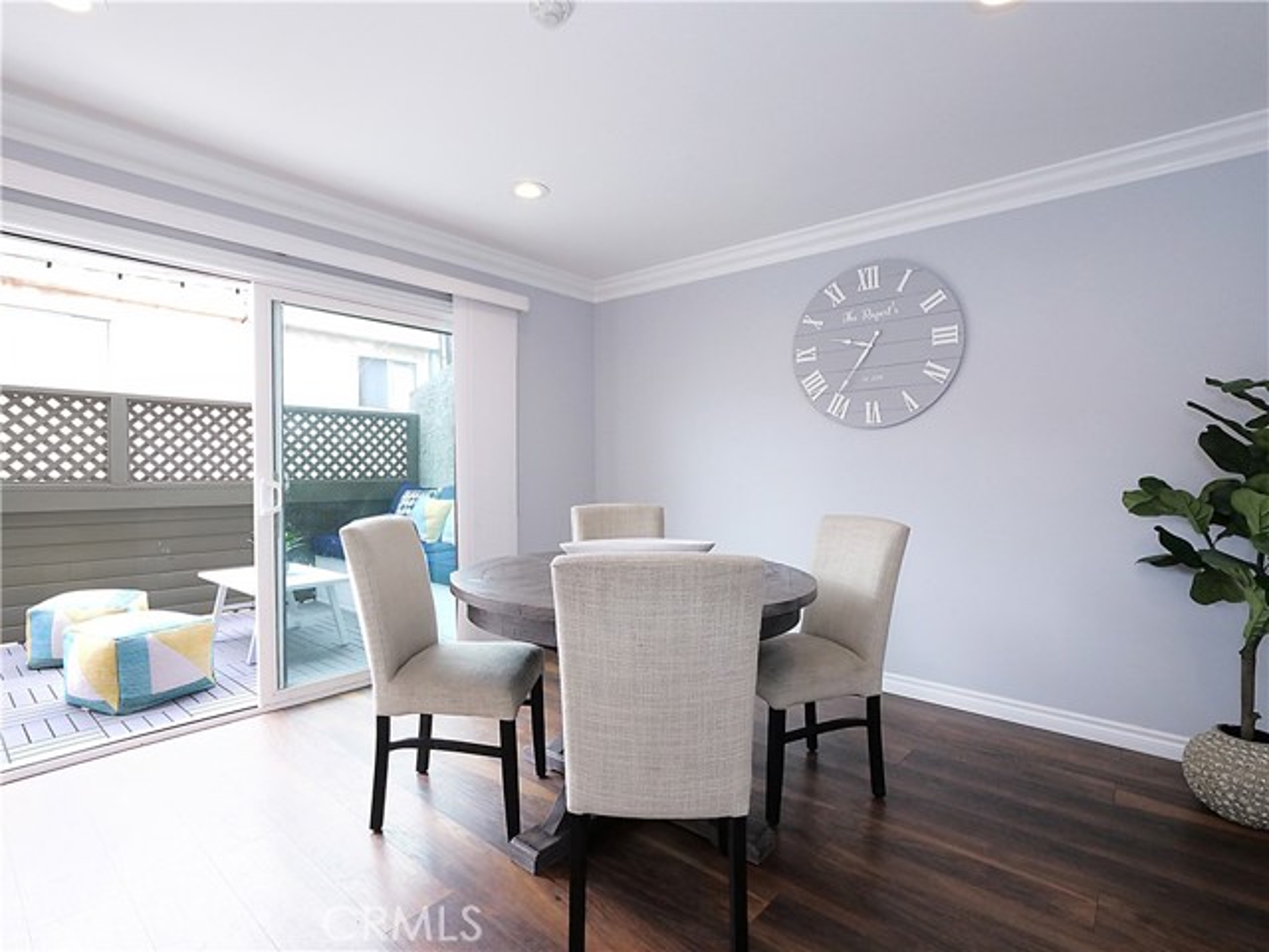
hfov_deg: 94.5
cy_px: 476
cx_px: 634
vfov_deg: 78.1
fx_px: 587
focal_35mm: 16
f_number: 8
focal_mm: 8
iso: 1250
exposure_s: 1/125
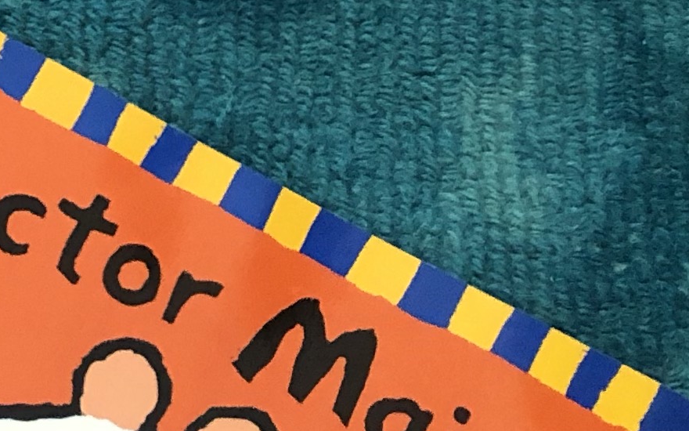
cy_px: 194
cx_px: -746
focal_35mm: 136
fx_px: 2554
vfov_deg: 9.6
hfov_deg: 13.0
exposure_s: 1/15
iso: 100
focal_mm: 3.99
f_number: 1.8
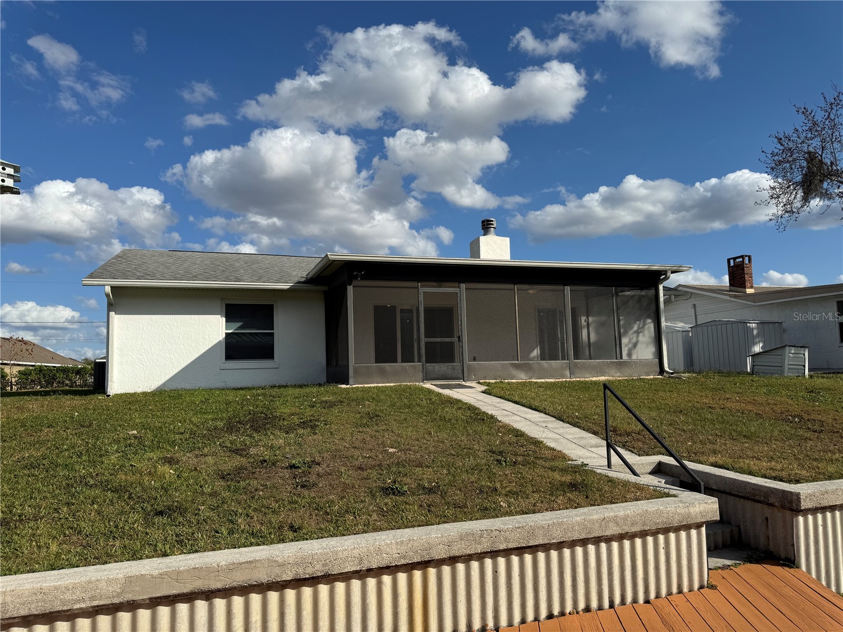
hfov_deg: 71.6
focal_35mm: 24
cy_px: 316
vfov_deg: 56.8
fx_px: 584
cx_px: 422
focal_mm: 6.76
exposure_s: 1/7092
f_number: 1.78
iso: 80
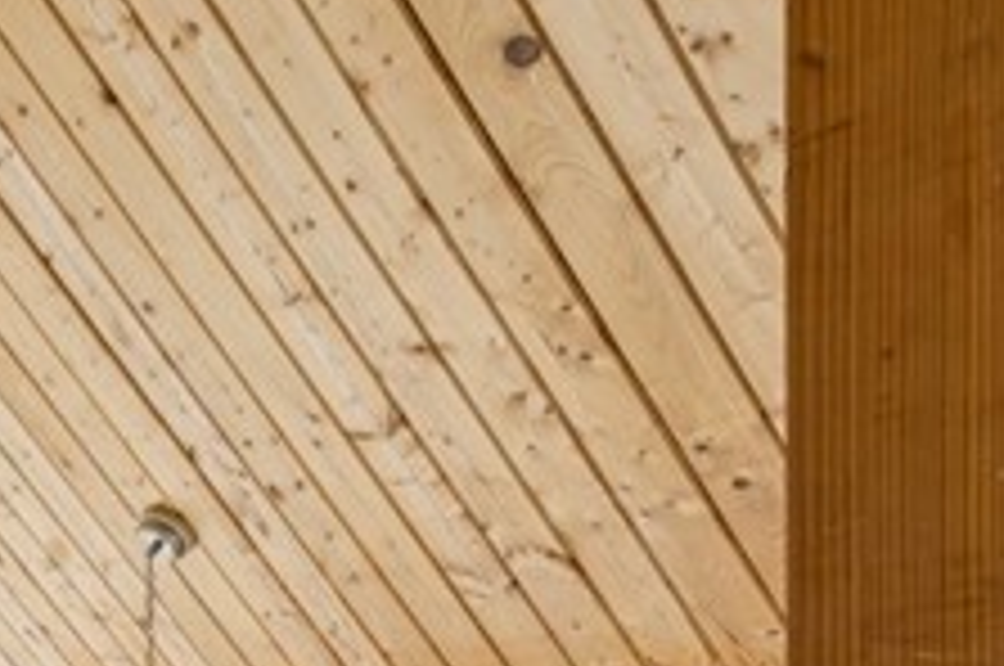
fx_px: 1289
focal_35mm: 46
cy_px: 724
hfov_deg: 31.8
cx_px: -320
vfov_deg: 26.8
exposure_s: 1/25
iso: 100
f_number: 13
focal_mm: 16.1
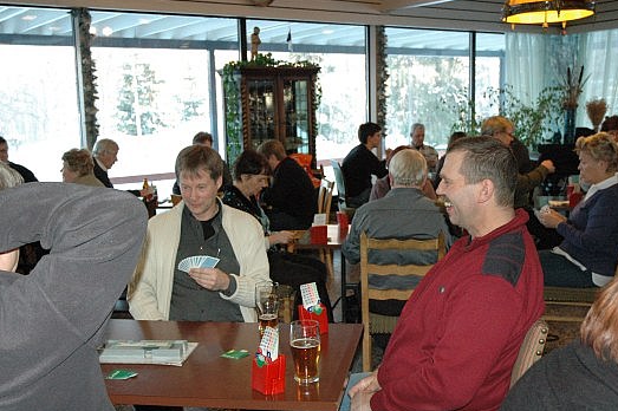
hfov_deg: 42.2
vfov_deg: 28.8
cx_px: 280
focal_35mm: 47
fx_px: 799
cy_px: 235
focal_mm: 27
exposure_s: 1/60
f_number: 5
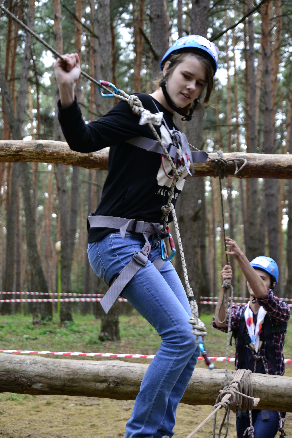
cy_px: 219
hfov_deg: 18.2
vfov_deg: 27.0
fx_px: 912
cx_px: 146
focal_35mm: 75
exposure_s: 1/60
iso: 100
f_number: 4
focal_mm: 50
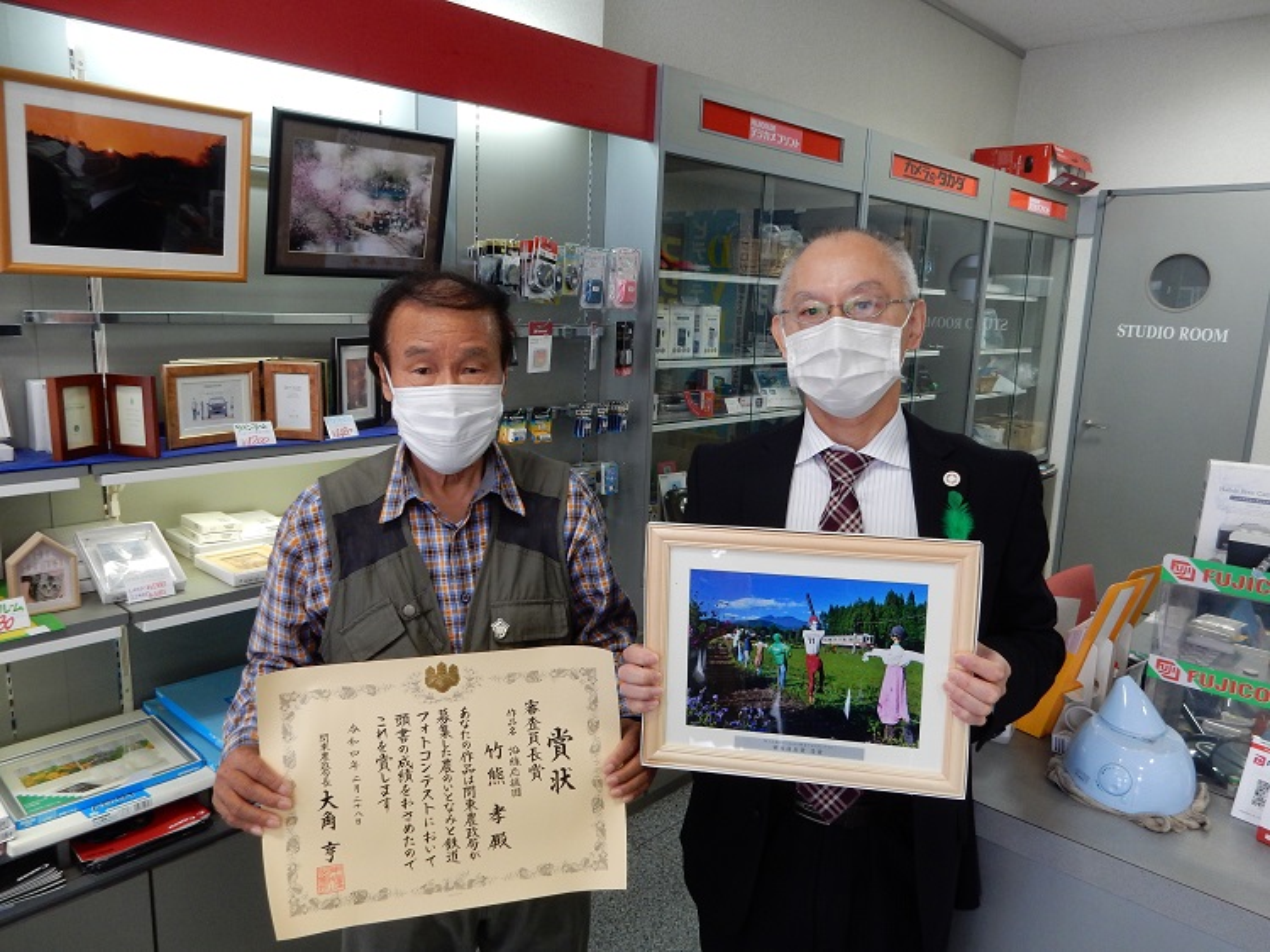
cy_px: 476
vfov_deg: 54.9
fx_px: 917
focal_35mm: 25
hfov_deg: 69.4
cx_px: 635
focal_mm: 4.5
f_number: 3.7
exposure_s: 1/30
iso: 220
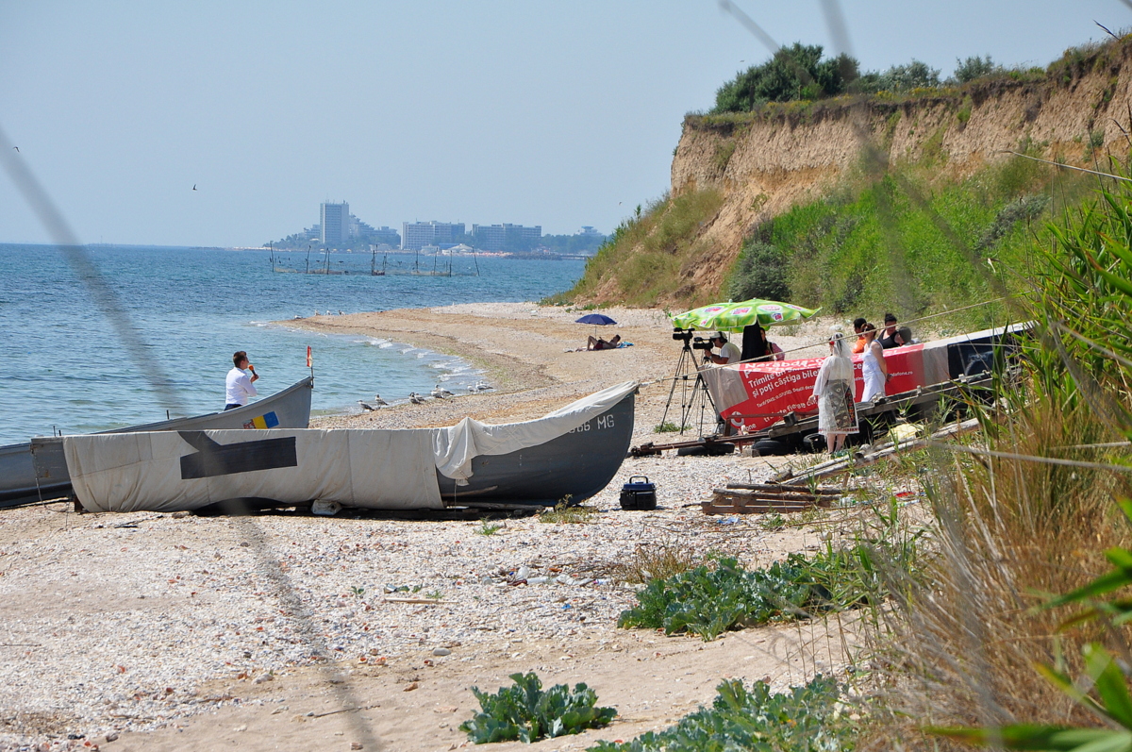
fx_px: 4946
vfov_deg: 8.7
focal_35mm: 158
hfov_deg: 13.1
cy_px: 376
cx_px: 566
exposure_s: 1/1250
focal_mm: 105
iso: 400
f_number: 8
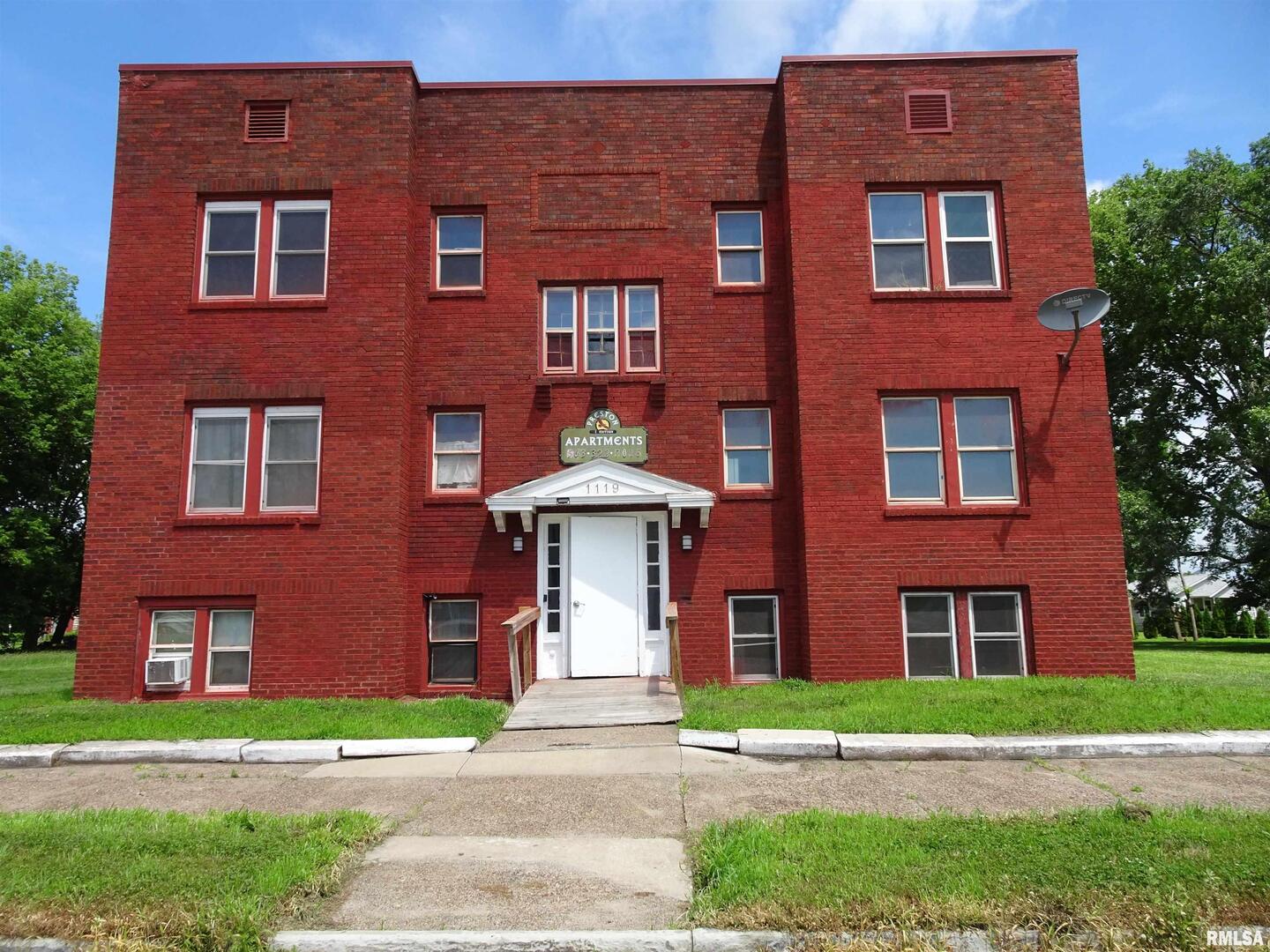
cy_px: 476
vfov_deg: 56.8
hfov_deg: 71.6
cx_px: 635
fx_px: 881
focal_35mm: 24
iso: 80
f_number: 3.5
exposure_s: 1/640
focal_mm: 4.1
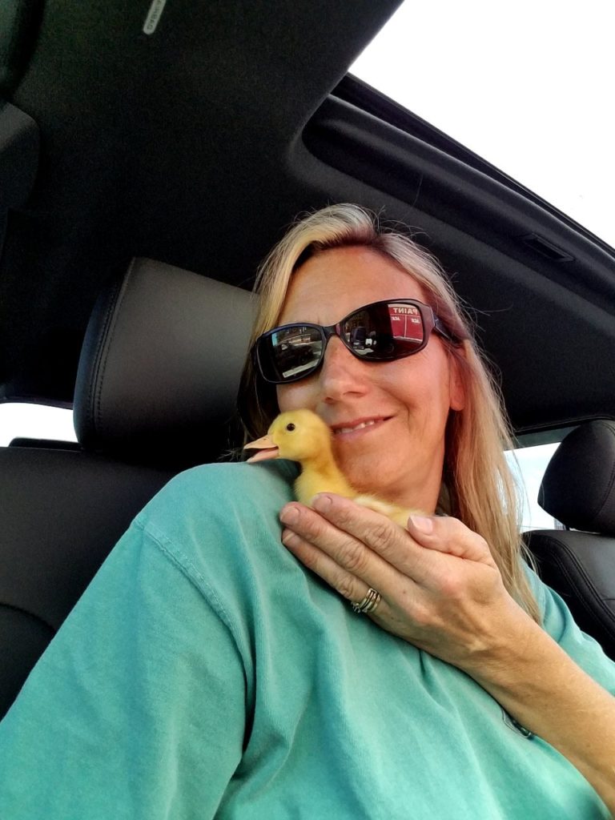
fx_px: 497
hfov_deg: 63.4
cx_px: 308
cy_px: 410
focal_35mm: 21
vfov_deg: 79.0
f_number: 1.7
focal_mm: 2.1
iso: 100
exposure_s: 1/120
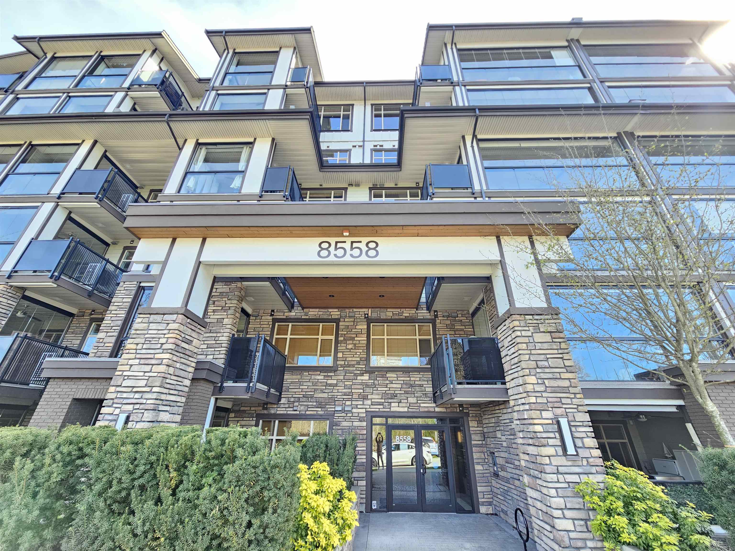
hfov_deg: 106.2
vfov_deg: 89.9
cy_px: 276
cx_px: 368
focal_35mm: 13
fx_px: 276
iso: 125
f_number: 2.2
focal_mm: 2.2
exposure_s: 1/100
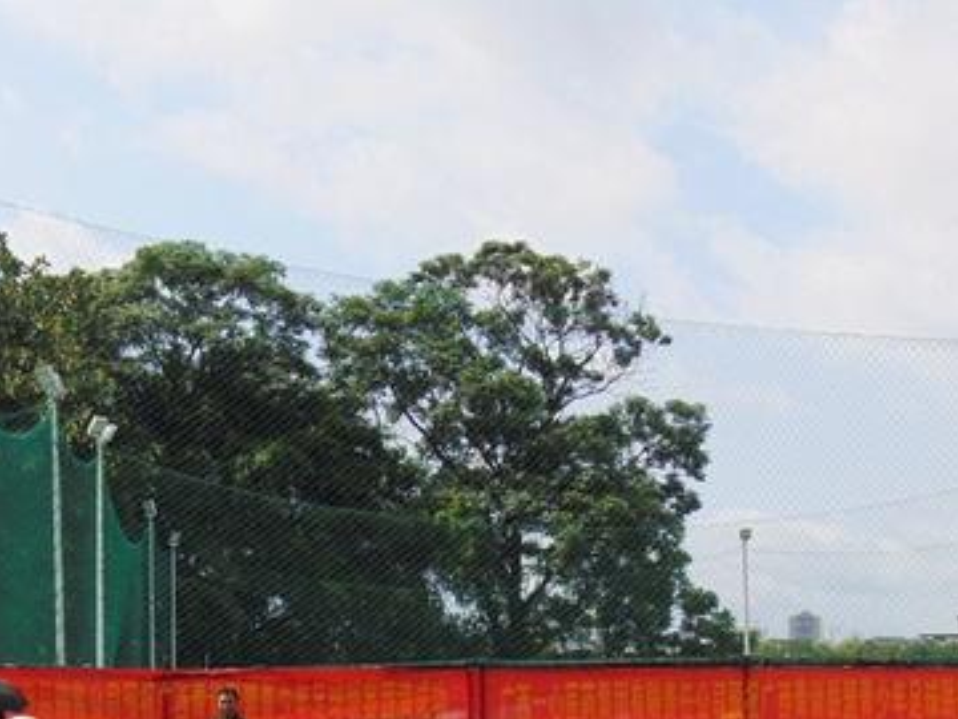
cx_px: 269
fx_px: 2325
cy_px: 716
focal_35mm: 84
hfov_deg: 23.1
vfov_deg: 17.2
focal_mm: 7.6
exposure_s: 1/400
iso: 80
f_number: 8.7
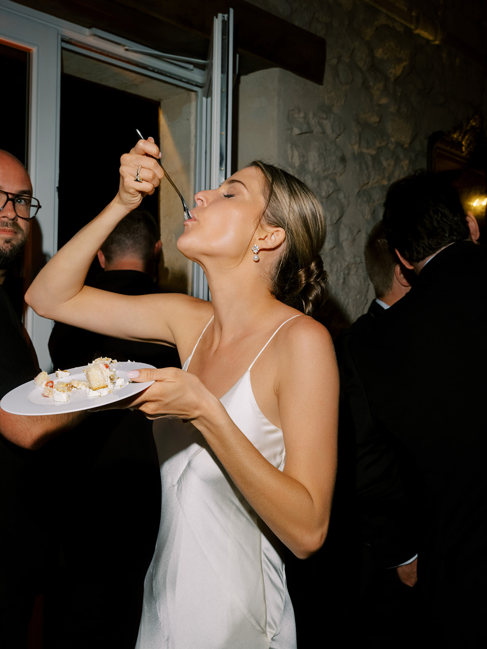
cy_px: 324
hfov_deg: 39.7
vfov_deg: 51.4
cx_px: 244
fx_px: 675
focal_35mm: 36
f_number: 14
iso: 640
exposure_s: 1/10
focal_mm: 45
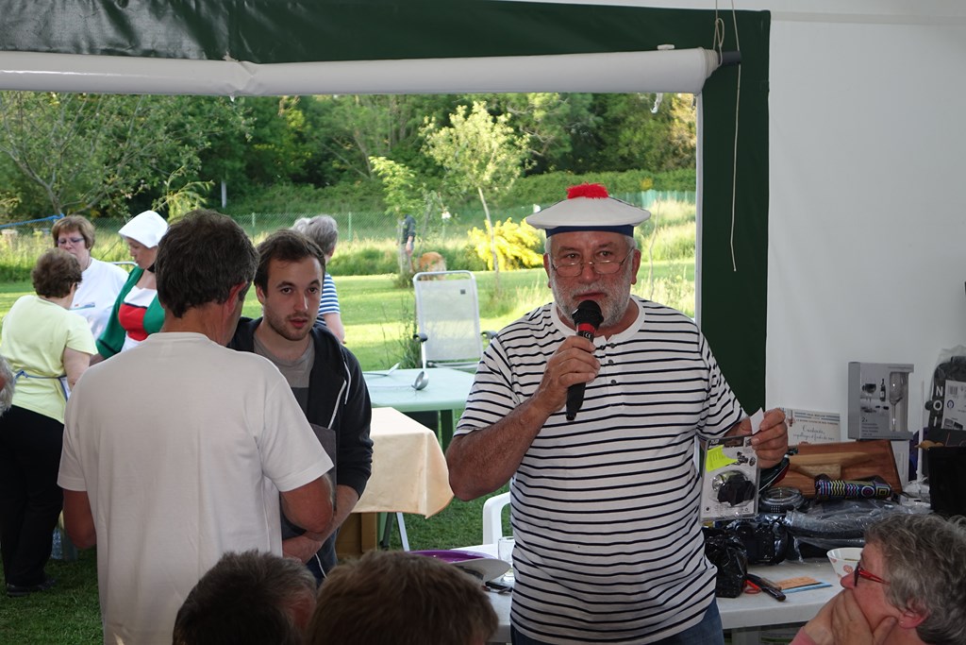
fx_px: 1530
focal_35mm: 57
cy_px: 322
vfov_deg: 23.8
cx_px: 483
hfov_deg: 35.0
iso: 125
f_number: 2.8
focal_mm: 21.05
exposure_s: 1/100
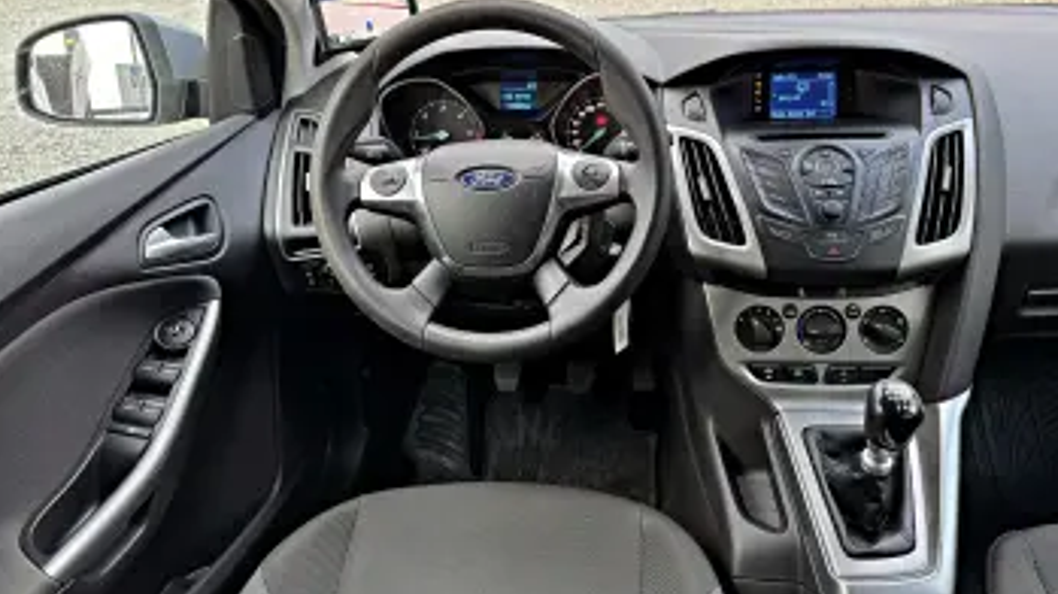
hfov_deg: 69.9
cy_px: 267
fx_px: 757
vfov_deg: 42.8
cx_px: 537
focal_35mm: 27
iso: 200
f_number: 1.78
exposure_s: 1/67
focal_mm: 6.76
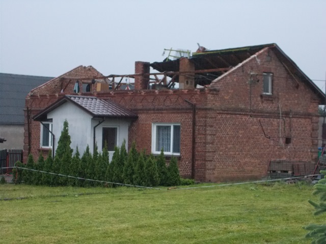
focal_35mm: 76
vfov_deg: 19.4
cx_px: 163
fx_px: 716
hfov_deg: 25.7
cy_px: 122
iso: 400
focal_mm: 13.5
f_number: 5.8
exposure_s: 1/40
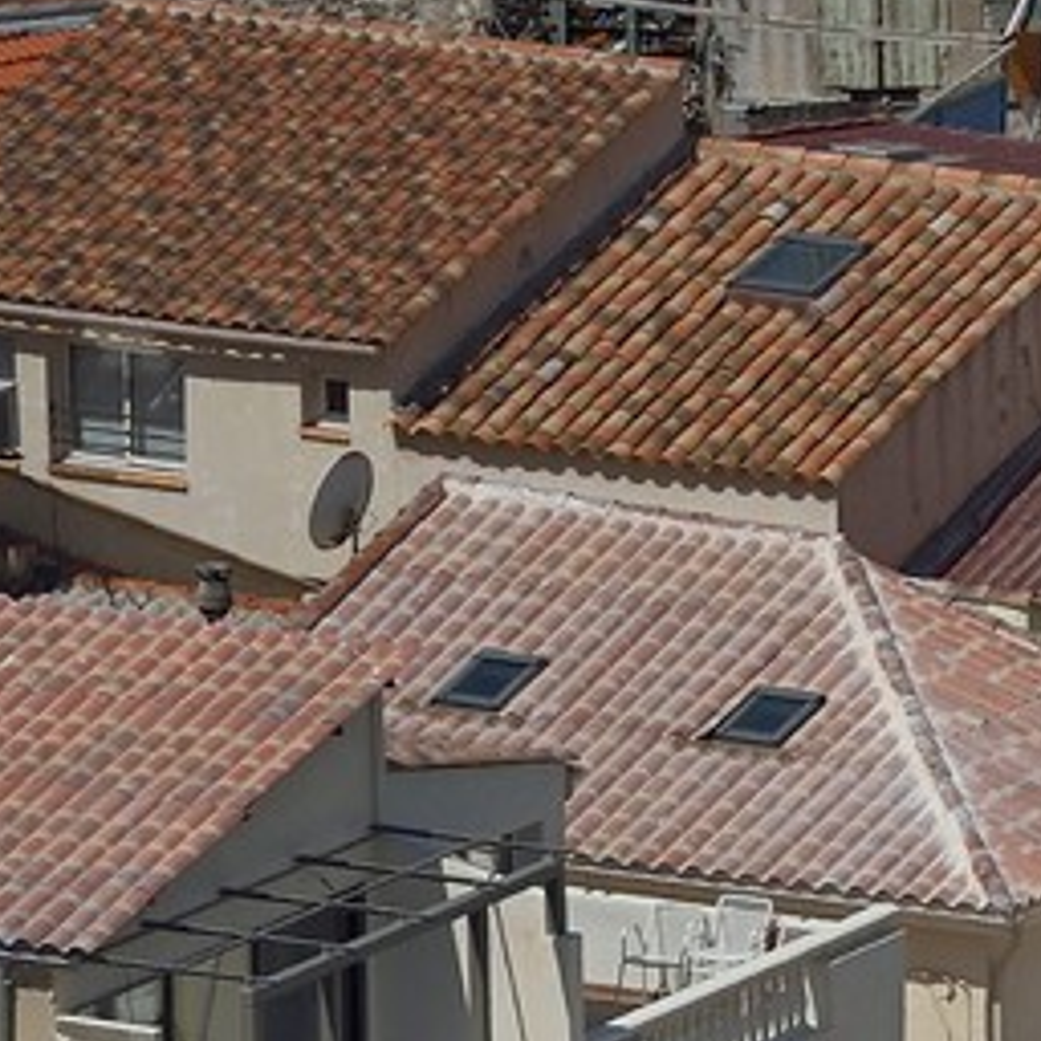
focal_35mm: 1007
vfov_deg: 1.7
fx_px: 34262
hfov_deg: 1.7
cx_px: 3017
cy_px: 1586
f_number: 14
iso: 200
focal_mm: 190
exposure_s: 1/400
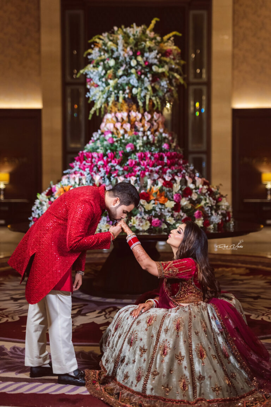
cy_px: 204
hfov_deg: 27.0
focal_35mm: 50
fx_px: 565
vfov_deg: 39.6
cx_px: 136
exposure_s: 1/400
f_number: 1.8
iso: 1000
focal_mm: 50
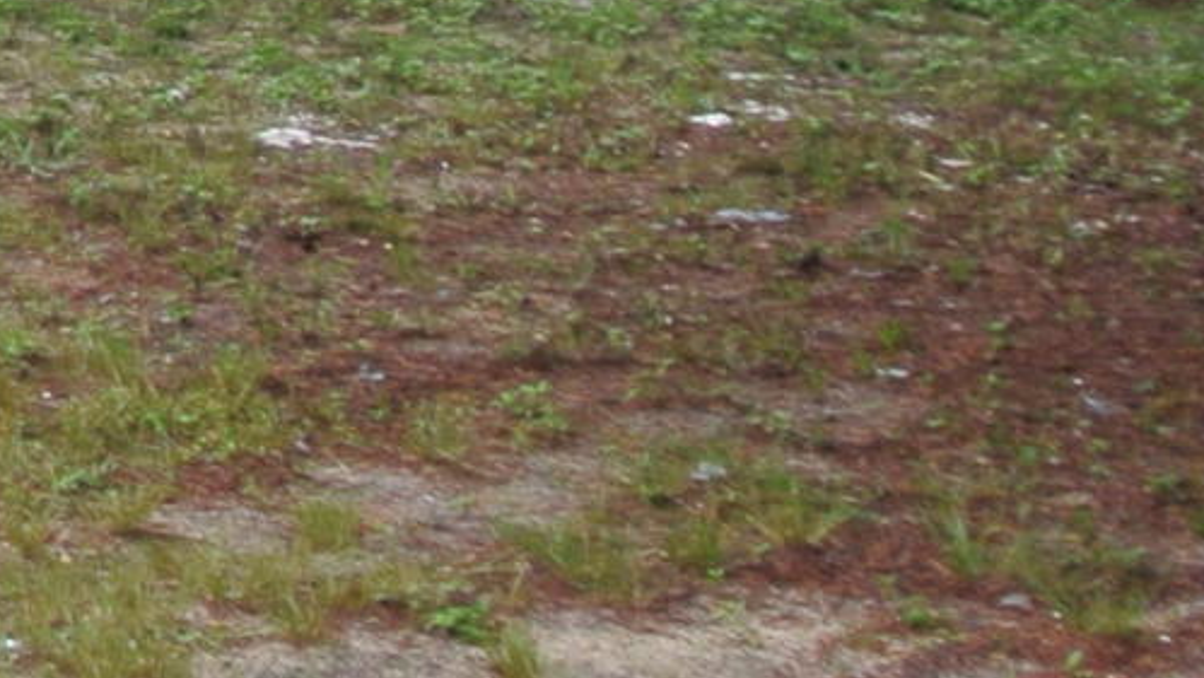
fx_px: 8047
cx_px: -2237
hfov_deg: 7.6
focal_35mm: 252
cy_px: -1262
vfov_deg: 4.6
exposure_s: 1/200
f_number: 4.2
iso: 100
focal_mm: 15.1
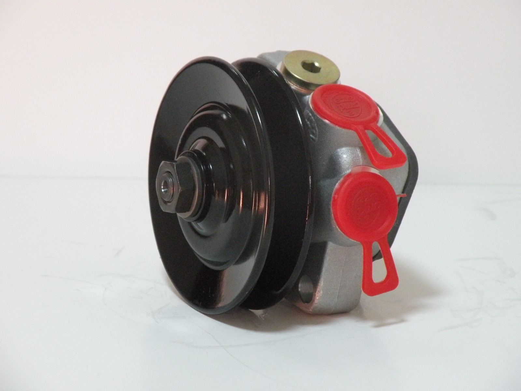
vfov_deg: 8.7
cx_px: 260
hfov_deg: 11.6
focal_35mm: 170
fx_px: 2559
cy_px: 196
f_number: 4.5
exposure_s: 1/12.6
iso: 400
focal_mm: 30.1
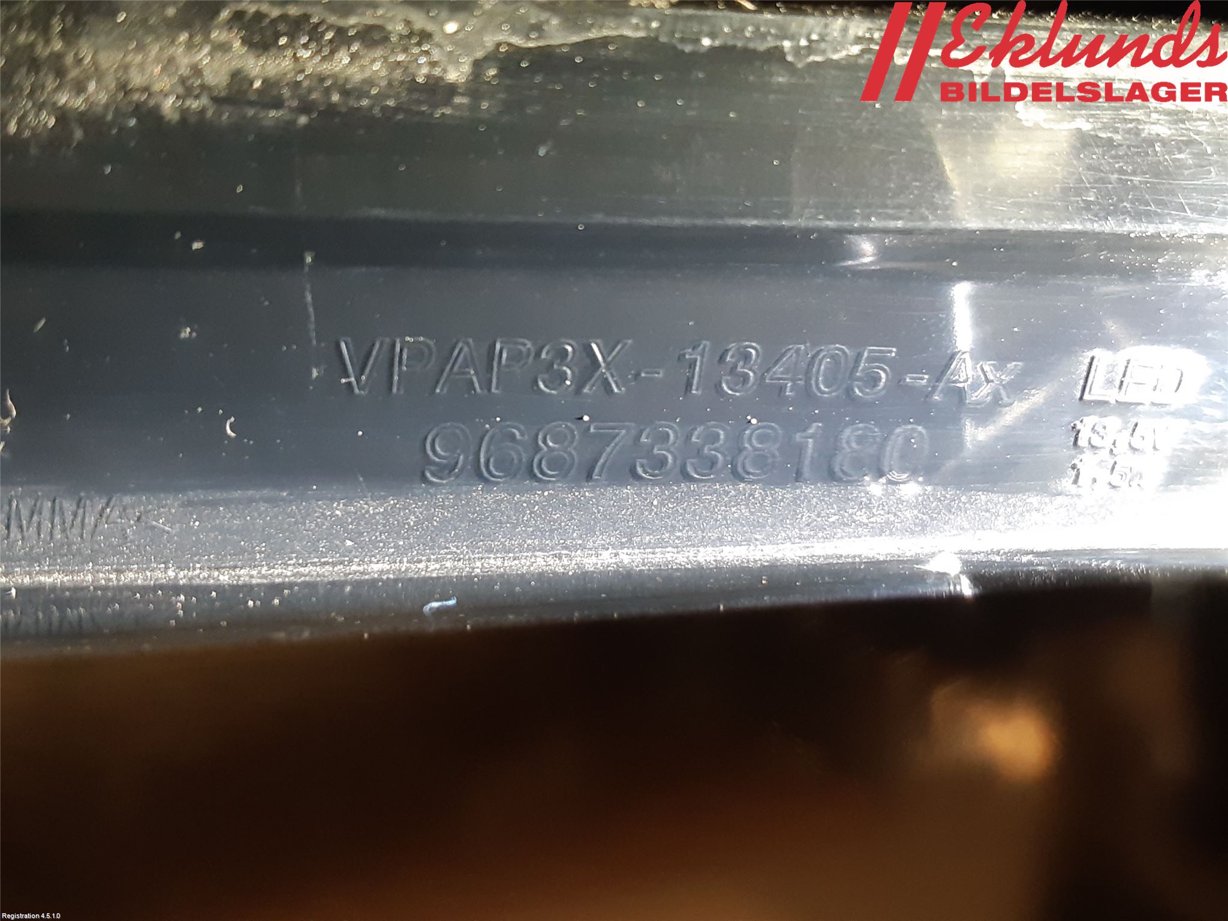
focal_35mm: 26
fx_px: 922
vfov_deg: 53.1
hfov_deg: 67.3
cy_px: 460
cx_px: 614
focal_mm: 3.93
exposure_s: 1/50
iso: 200
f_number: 1.7
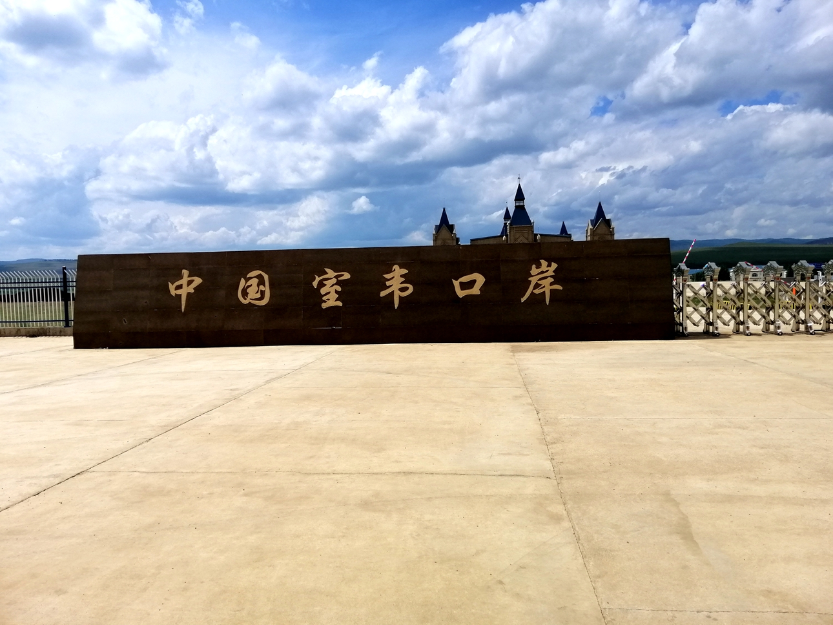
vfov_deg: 53.1
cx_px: 416
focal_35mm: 26
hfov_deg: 67.3
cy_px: 312
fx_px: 626
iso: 50
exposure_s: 1/2398
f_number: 2.2
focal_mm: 3.81
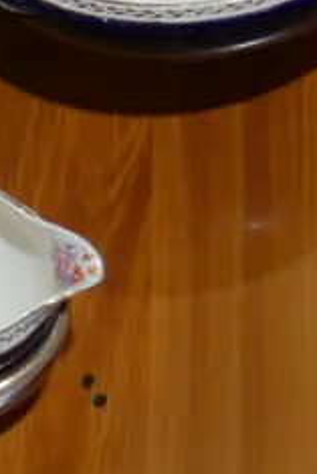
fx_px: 2031
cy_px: 223
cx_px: -588
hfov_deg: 7.9
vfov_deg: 13.3
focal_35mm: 154
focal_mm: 17
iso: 200
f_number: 4
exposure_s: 1/100
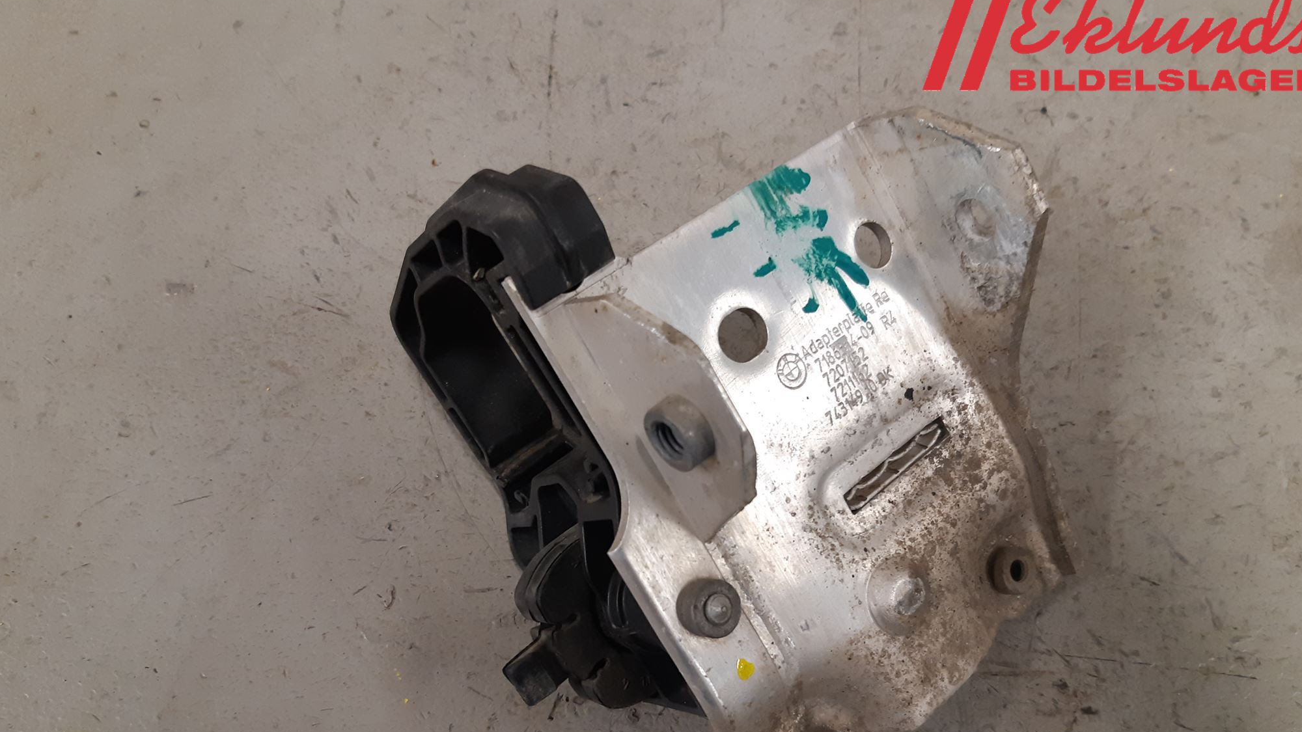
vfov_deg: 39.8
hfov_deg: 66.1
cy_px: 480
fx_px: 1001
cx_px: 656
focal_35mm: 29
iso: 160
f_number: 1.7
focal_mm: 3.93
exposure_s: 1/50
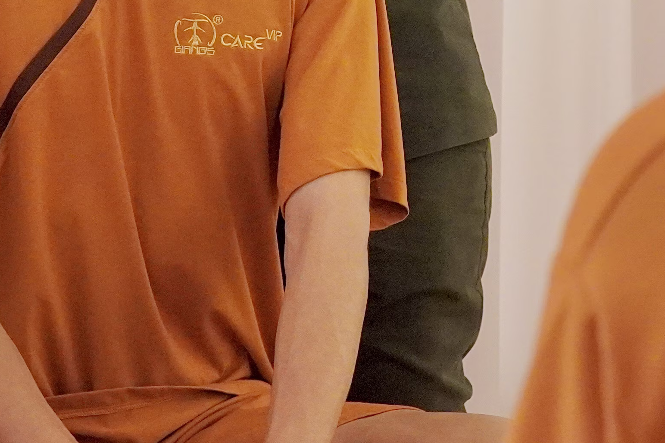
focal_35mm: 175
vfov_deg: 7.8
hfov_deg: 11.7
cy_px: -80
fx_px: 3233
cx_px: 447
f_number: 4
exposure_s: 1/200
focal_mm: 30
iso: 2500
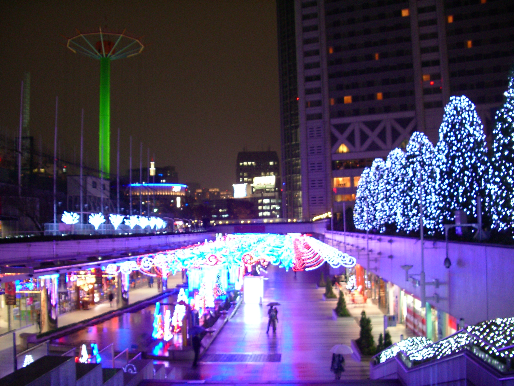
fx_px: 520
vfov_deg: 40.7
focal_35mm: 35
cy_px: 193
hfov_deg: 52.6
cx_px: 257
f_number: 2.6
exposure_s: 1/4
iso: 200
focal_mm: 5.8
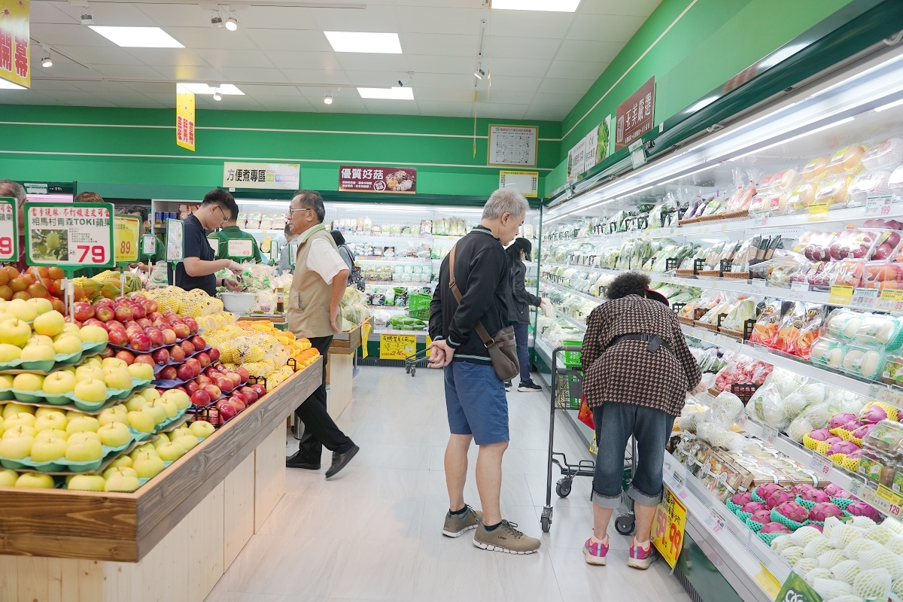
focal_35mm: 29
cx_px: 452
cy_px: 301
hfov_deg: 63.7
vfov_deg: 45.0
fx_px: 727
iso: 640
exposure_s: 1/160
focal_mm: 29
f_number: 4
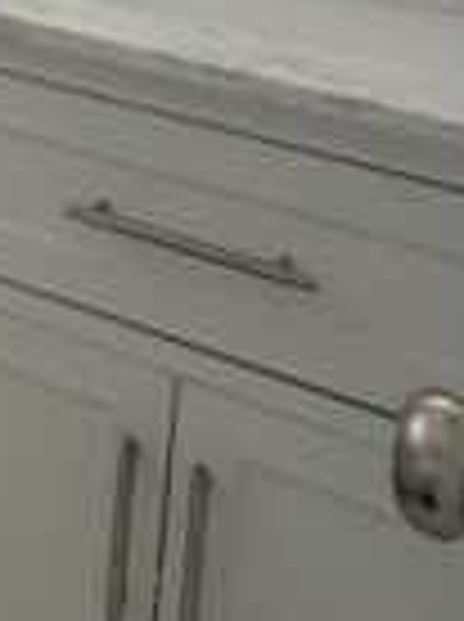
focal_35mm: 78
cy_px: -333
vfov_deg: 20.9
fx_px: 1398
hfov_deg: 14.3
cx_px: -568
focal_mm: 2.22
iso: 32
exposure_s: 1/120
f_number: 2.2
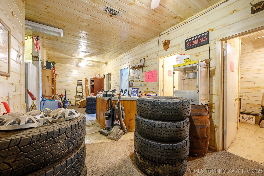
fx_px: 103
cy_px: 88
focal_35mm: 14
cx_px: 132
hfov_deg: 104.3
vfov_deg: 81.1
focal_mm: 14
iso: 250
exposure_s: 3
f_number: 9
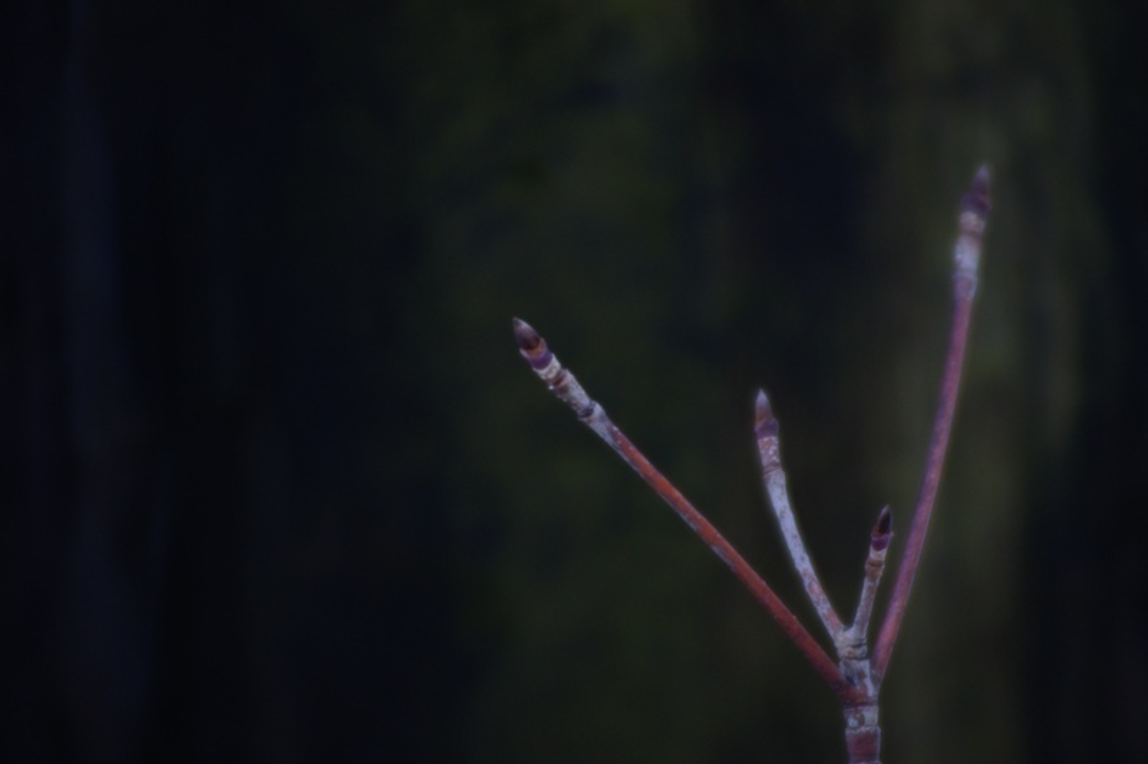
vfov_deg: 4.4
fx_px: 10036
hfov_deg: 6.5
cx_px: 574
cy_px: 382
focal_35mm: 315
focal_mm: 210
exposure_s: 1/160
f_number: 5.6
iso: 200
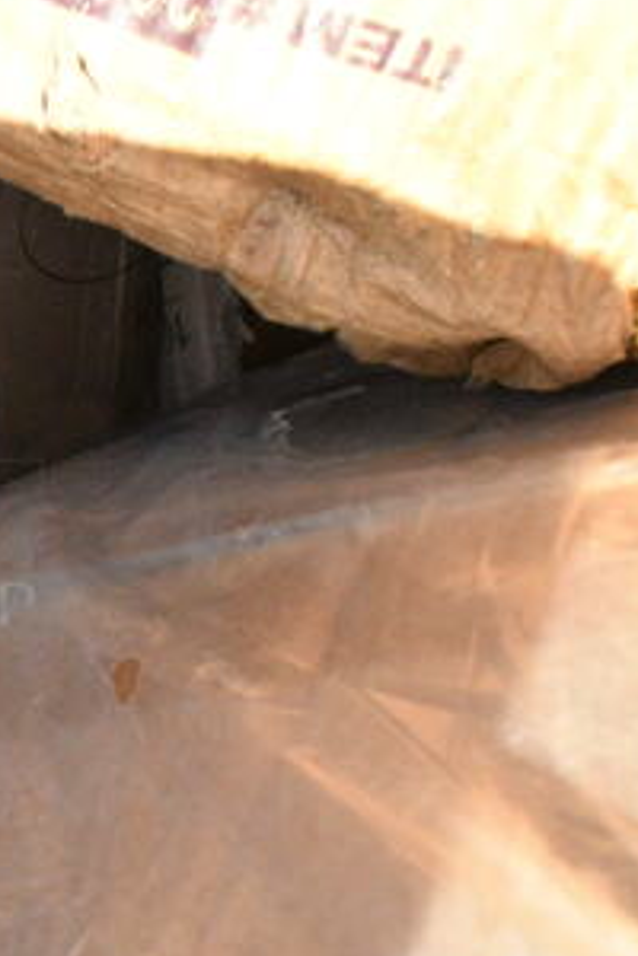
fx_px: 1621
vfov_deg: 32.9
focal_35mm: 61
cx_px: -290
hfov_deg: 19.6
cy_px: 472
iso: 6400
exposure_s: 1/800
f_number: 14
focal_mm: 20
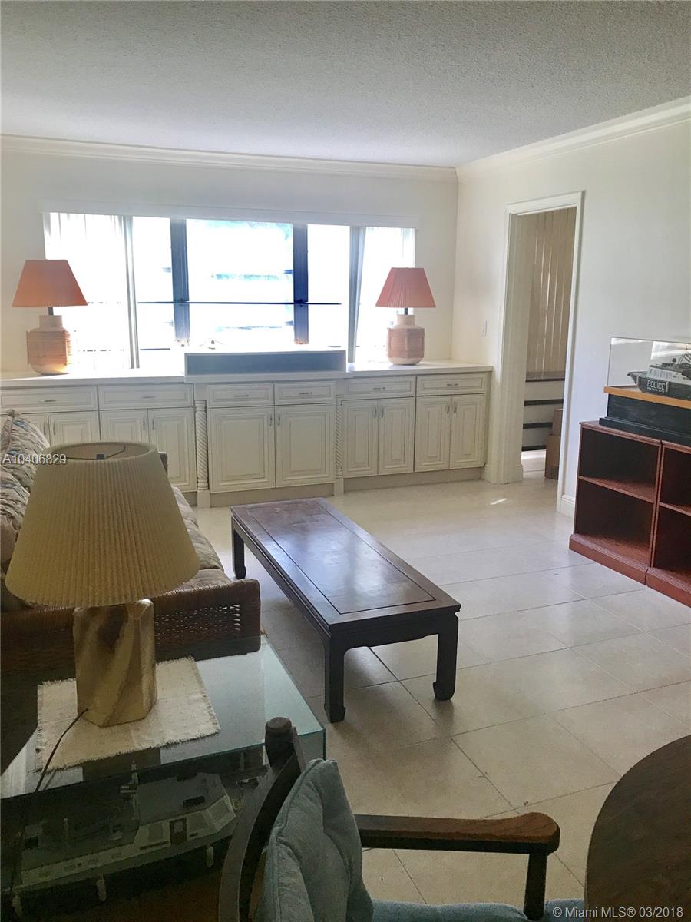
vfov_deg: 63.4
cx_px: 346
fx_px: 745
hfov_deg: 49.7
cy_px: 461
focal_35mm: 28
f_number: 1.8
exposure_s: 1/30
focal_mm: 3.99
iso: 25
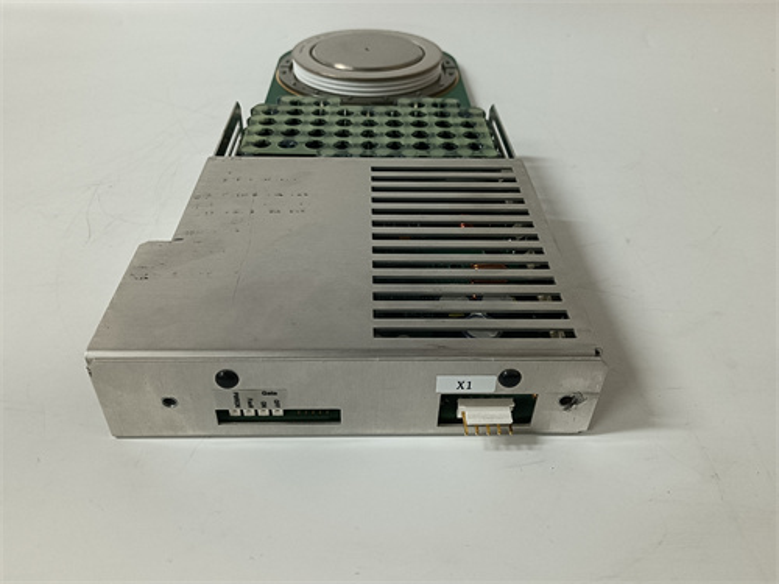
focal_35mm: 27
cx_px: 390
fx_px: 608
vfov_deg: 51.4
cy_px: 292
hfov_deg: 65.3
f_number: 1.9
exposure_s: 1/100
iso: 1344
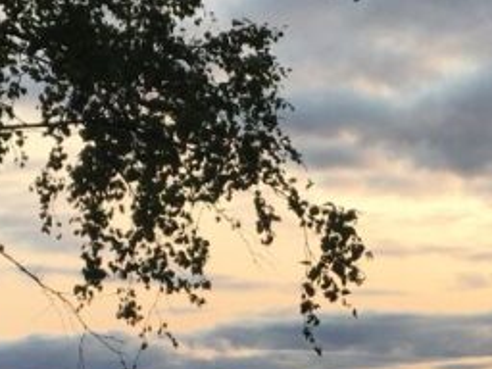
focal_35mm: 116
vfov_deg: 12.6
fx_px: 1649
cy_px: 396
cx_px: 308
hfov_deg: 16.9
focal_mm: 4.15
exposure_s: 1/1099
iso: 25
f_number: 2.2
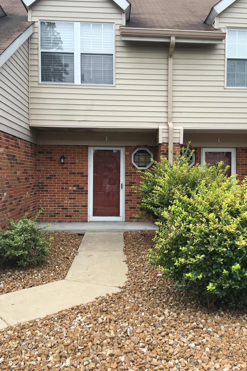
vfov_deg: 60.3
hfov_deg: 42.3
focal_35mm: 31
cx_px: 135
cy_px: 185
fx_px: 319
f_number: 2.2
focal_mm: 4.15
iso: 32
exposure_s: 1/120
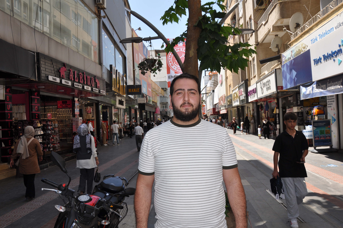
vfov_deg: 47.8
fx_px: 257
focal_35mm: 27
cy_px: 114
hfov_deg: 67.4
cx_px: 172
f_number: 8
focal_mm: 18
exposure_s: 1/200
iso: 200
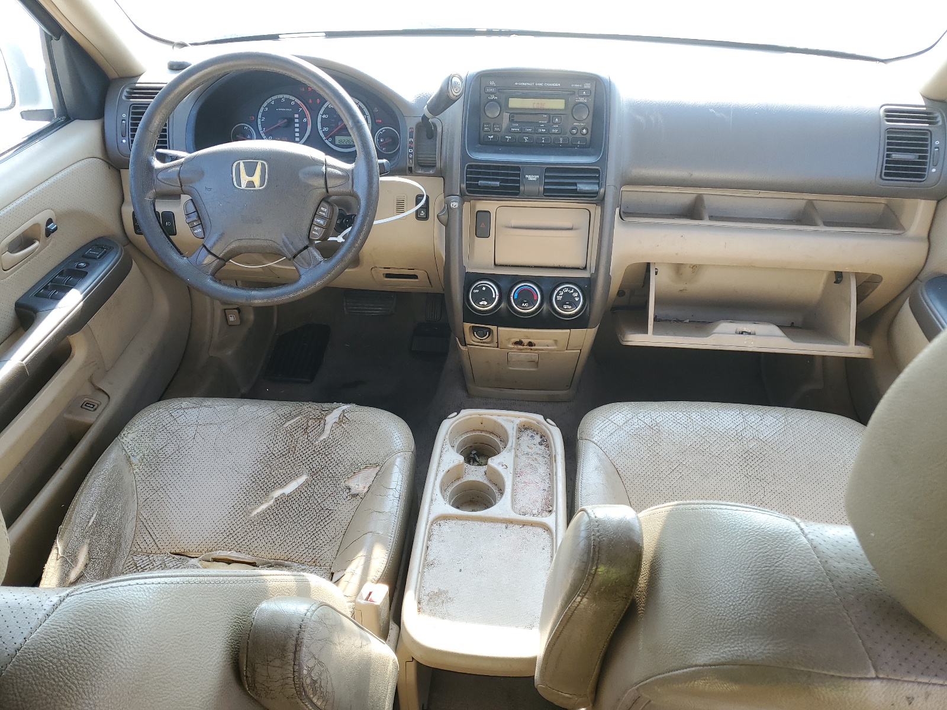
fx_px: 711
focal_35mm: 26
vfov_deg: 53.1
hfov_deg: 67.3
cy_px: 355
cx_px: 474
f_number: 1.5
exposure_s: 1/179
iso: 50
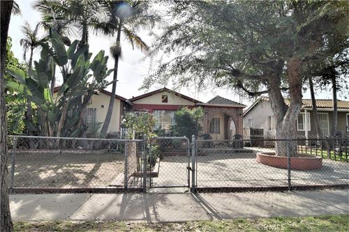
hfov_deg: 90.0
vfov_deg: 67.3
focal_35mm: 18
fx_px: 174
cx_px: 174
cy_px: 116
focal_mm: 12
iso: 100
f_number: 8
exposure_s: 1/80
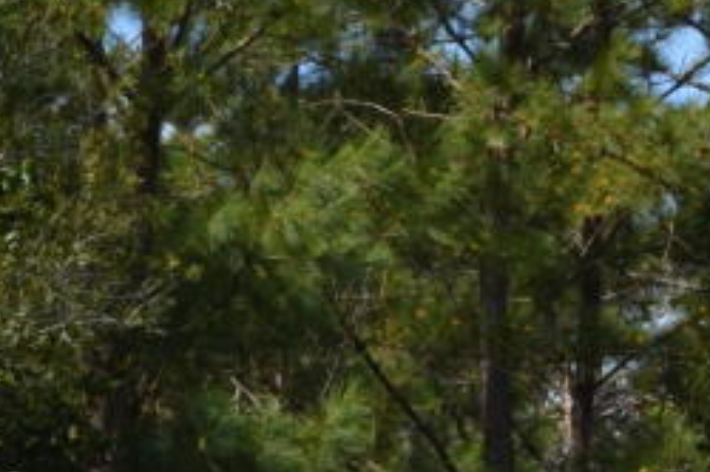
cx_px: 616
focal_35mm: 263
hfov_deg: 7.8
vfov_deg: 5.1
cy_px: 916
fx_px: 5180
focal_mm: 38
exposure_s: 1/200
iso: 100
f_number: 8
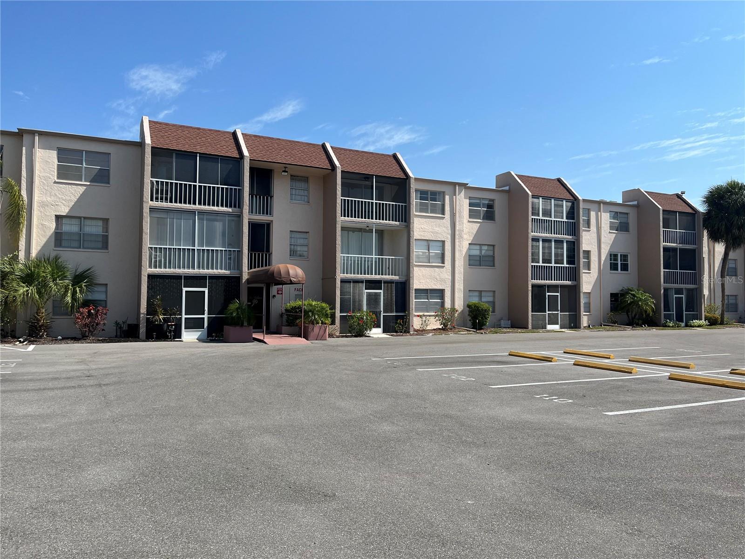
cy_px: 280
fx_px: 560
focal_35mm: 26
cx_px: 372
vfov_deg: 53.1
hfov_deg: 67.3
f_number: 1.6
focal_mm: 5.1
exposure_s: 1/4149
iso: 50
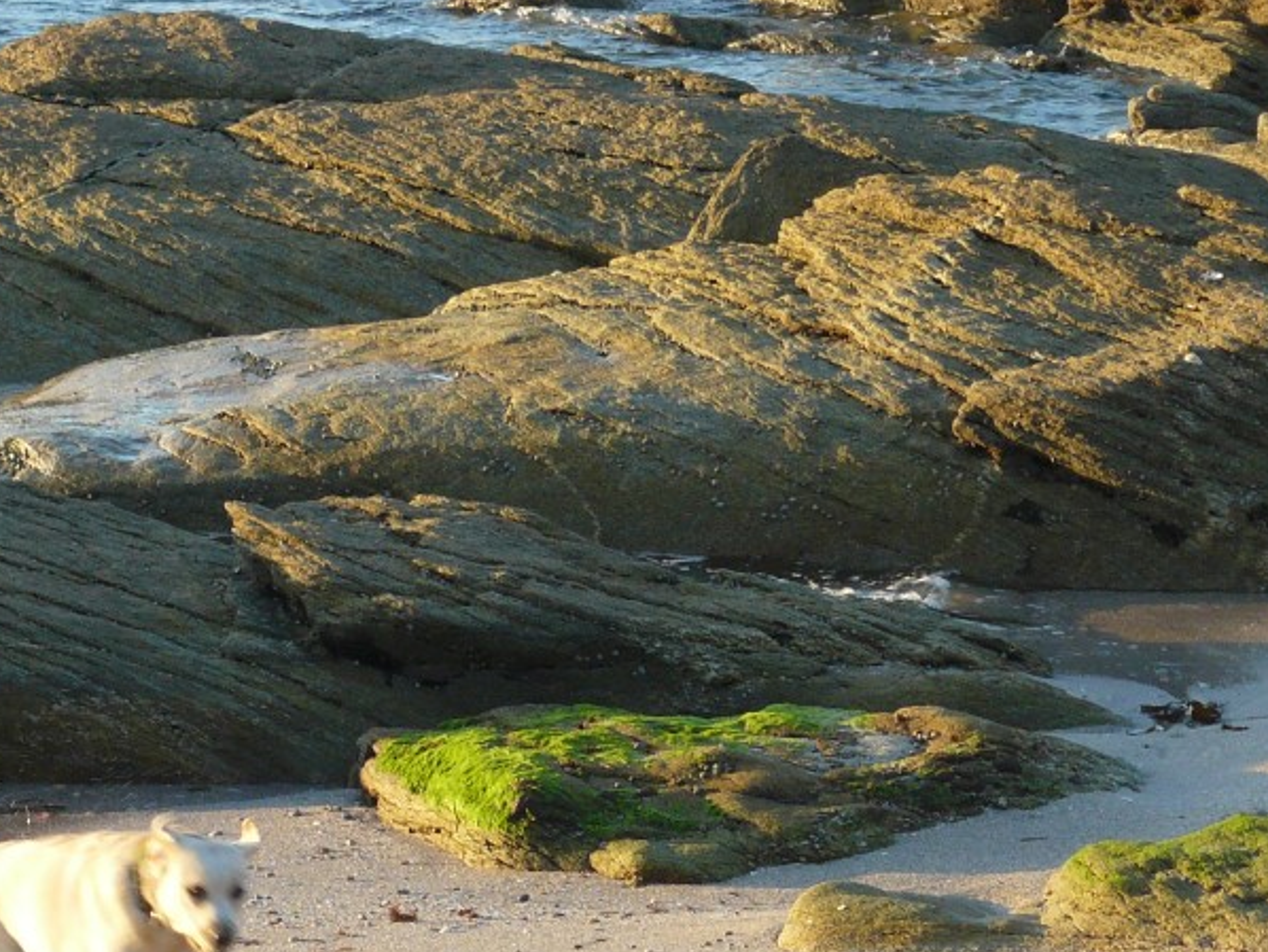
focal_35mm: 219
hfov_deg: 9.0
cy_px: 777
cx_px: 15
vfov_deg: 6.8
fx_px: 8025
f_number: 4
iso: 100
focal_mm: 17.3
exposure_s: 1/100
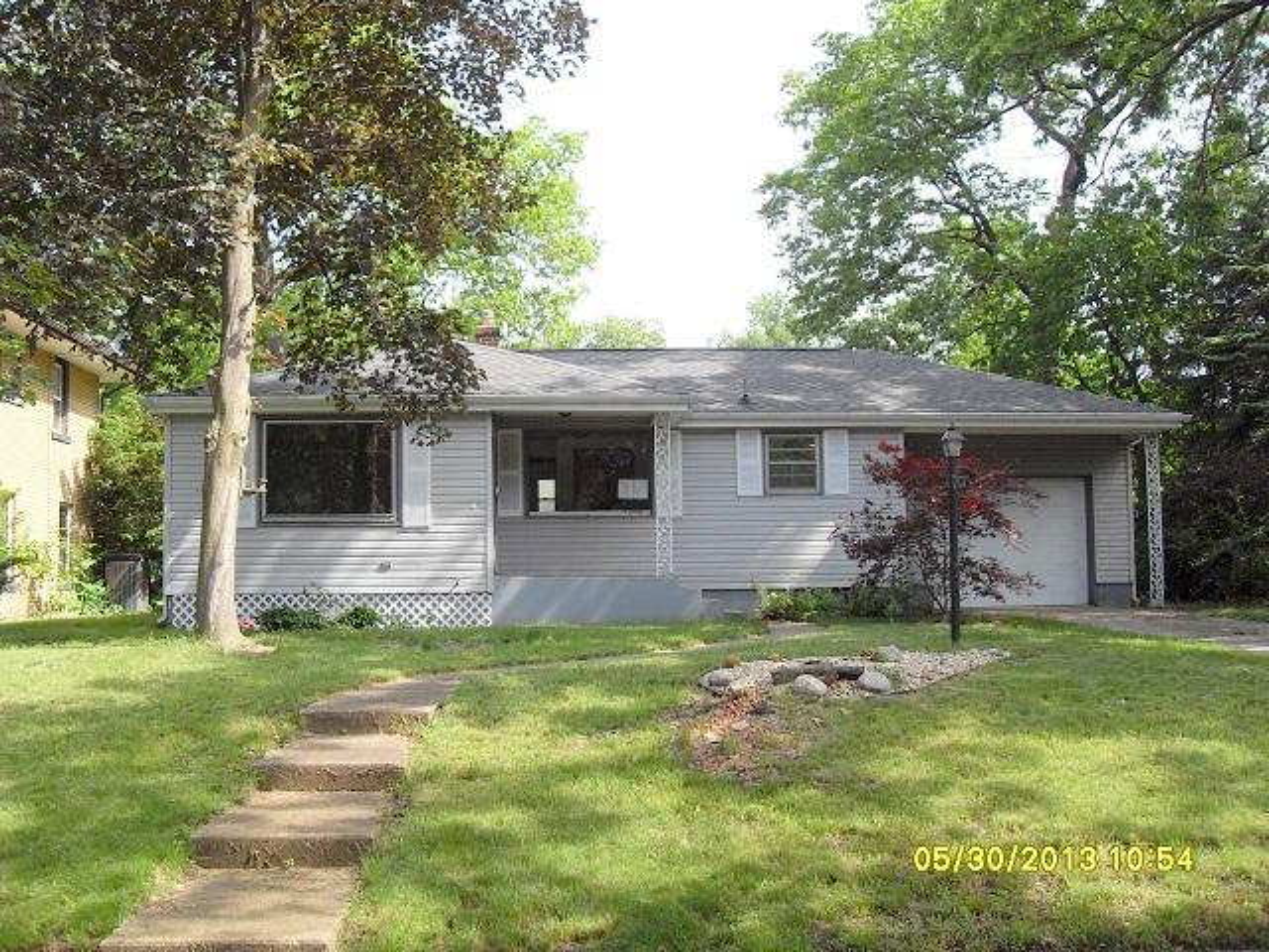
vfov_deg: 41.8
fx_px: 1246
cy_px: 476
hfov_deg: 54.0
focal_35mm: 34
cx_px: 634
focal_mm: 6.3
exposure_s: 1/350
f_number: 2.8
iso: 80
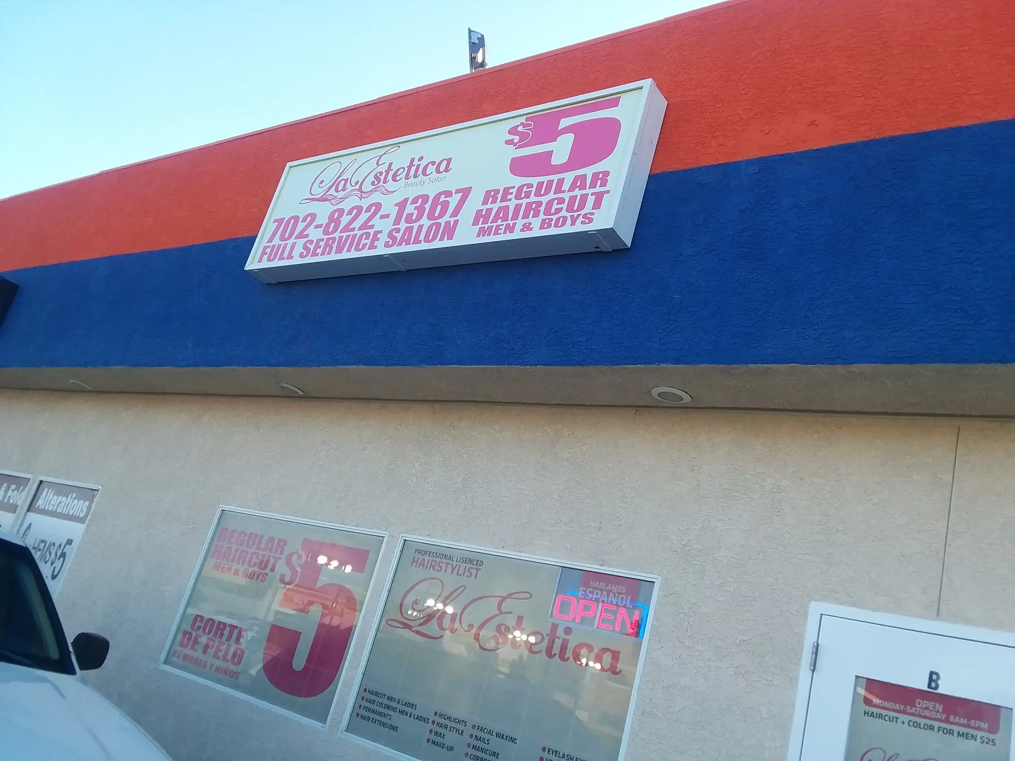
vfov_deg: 48.2
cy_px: 380
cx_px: 508
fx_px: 850
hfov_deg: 61.7
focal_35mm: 29
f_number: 1.9
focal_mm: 2.47
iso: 40
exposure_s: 1/375
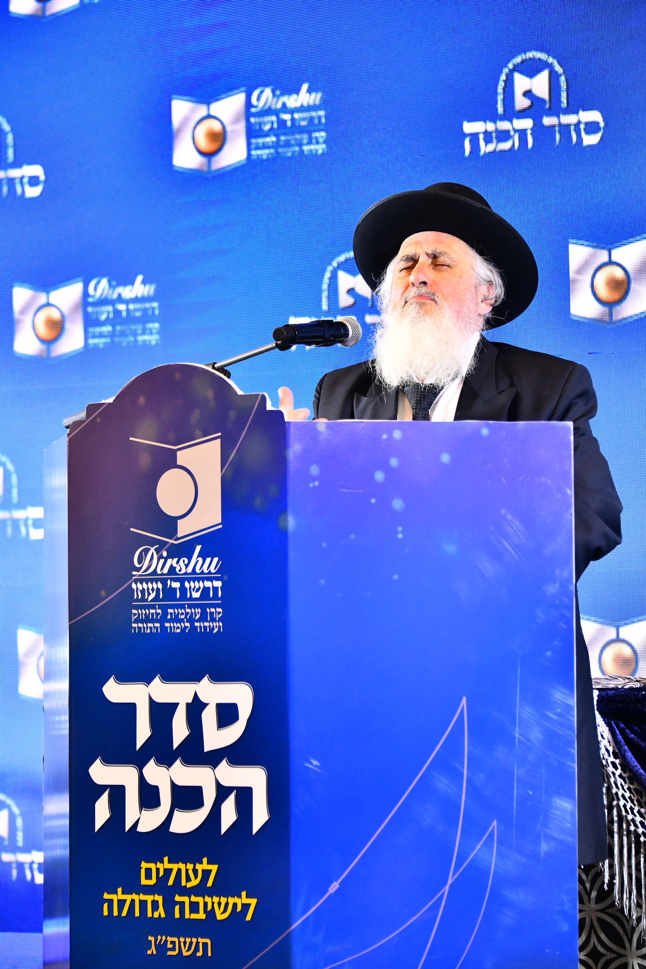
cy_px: 484
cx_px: 323
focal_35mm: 135
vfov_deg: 15.2
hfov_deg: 10.2
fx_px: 3633
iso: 2500
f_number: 5.6
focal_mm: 135
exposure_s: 1/160
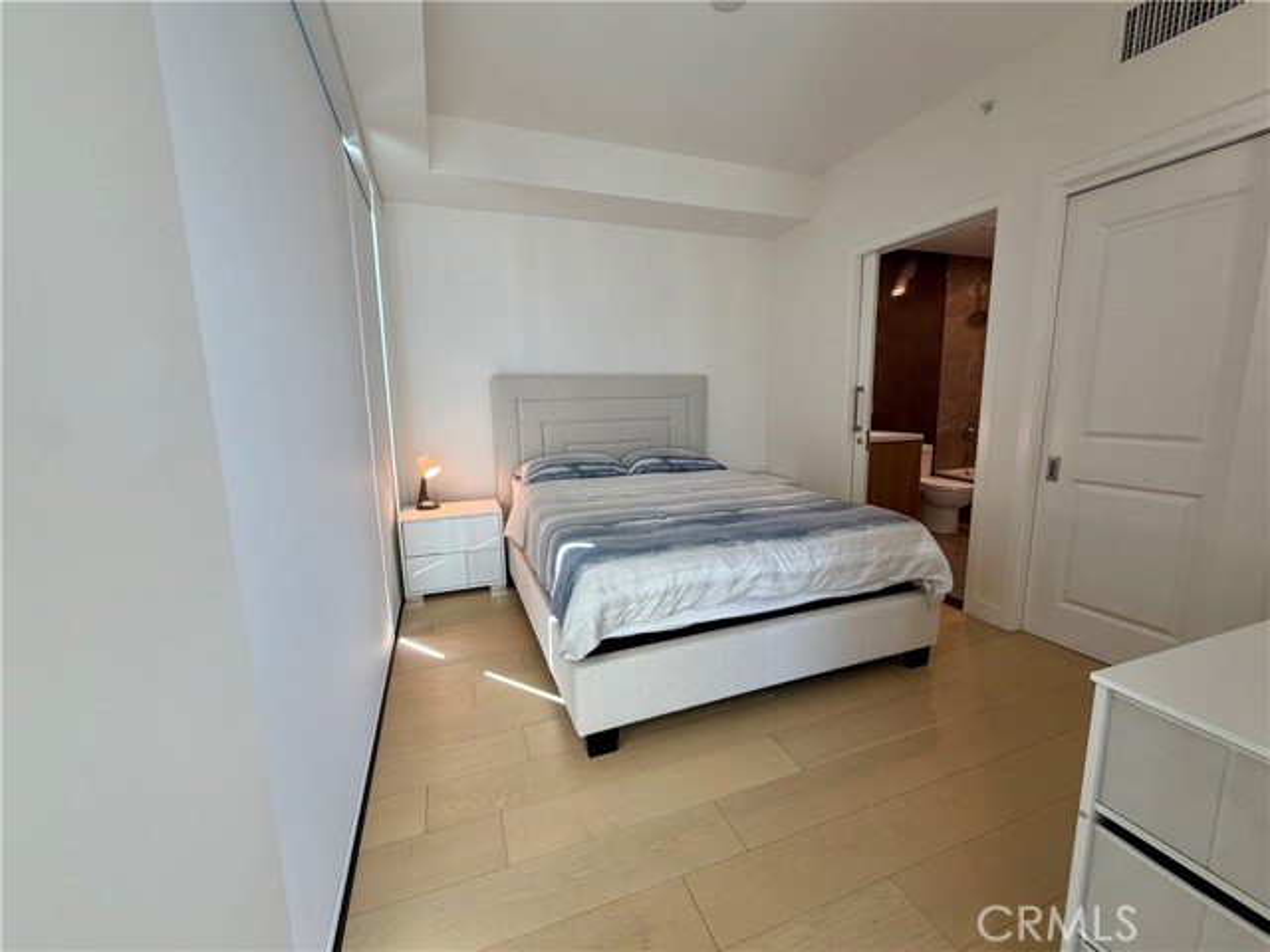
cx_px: 635
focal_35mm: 14
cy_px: 476
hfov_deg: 102.1
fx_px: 514
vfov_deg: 85.7
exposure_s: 1/120
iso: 160
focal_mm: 2.22
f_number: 2.2
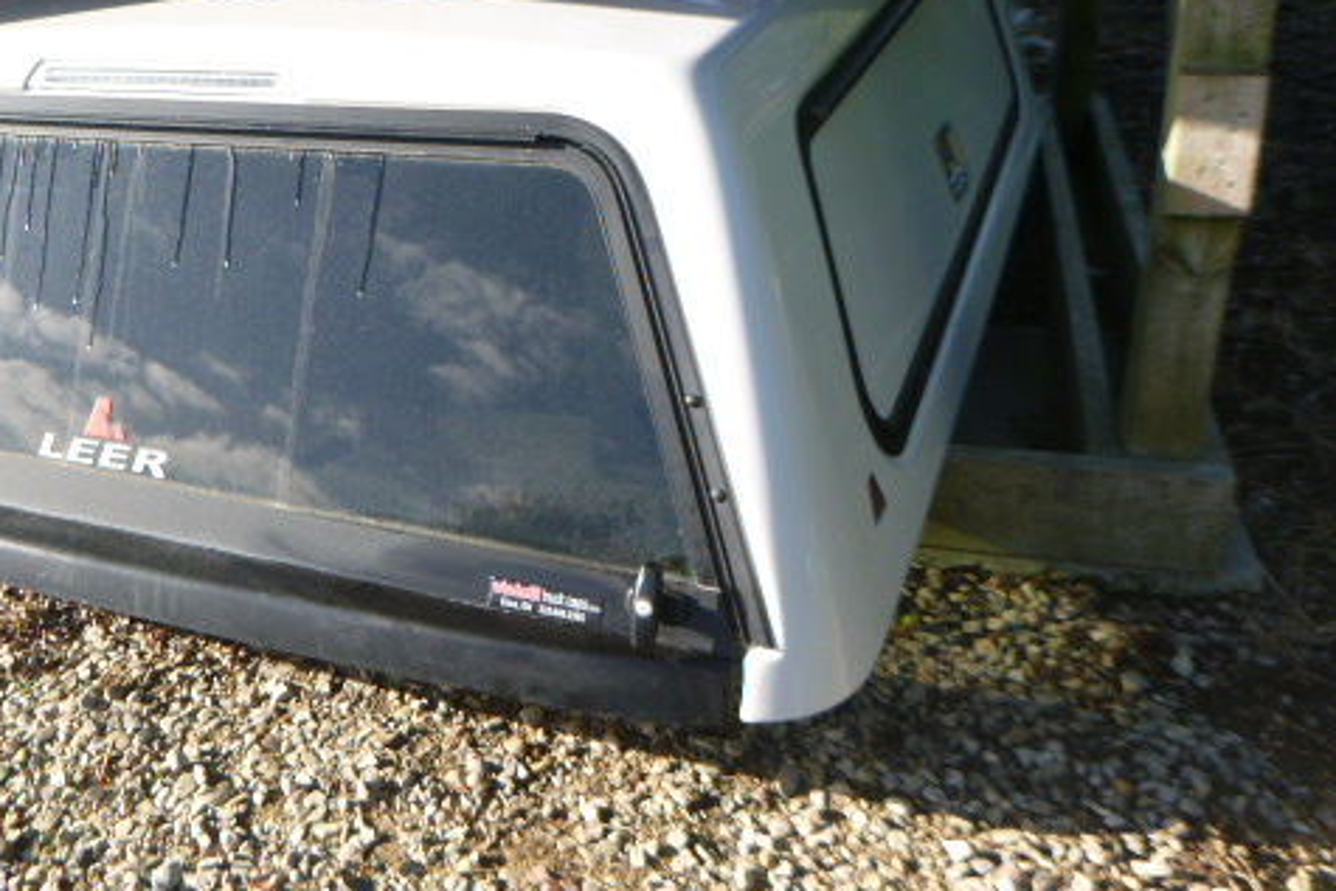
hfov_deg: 53.6
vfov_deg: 37.8
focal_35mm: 35
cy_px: 391
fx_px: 1299
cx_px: 473
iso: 100
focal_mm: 4.5
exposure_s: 1/200
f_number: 3.9
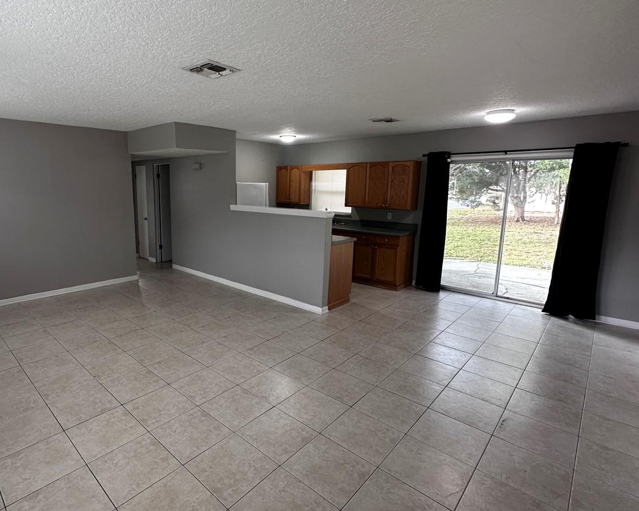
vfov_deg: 70.8
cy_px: 246
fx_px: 359
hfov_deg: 82.1
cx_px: 250
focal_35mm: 19
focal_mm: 2.22
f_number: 2.2
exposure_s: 1/60
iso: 160
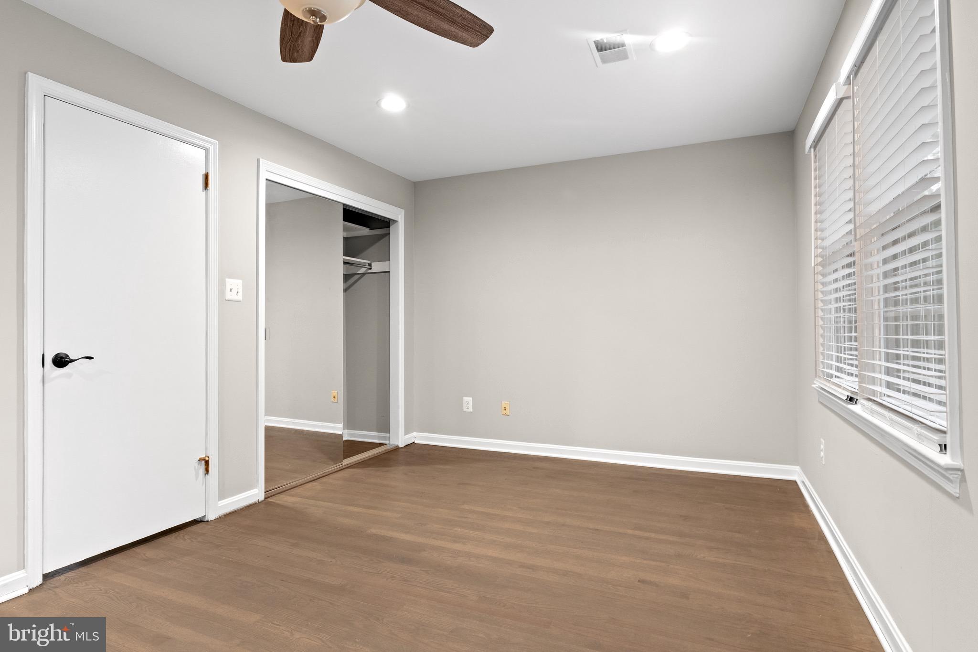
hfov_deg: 86.9
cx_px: 489
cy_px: 326
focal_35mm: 19
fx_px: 516
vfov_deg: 64.5
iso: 250
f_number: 8
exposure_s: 1/1.25
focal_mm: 13
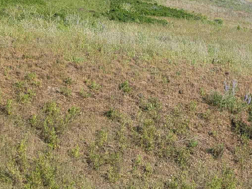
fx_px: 524
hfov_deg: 23.8
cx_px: 327
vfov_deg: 20.4
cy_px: 60
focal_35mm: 72
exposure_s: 1/654
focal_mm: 6.9
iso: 19
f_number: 1.68
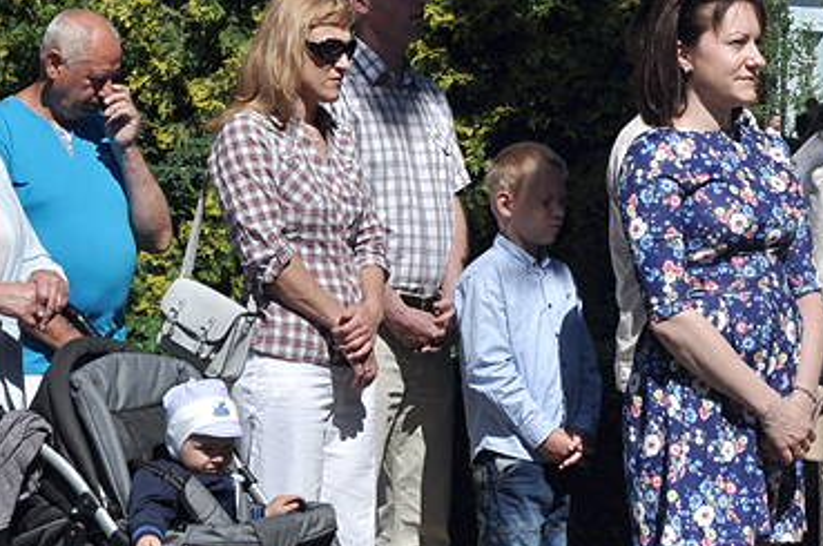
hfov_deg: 12.4
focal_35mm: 166
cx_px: 410
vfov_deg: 8.2
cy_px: 411
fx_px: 3790
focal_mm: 48
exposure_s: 1/640
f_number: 13
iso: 400
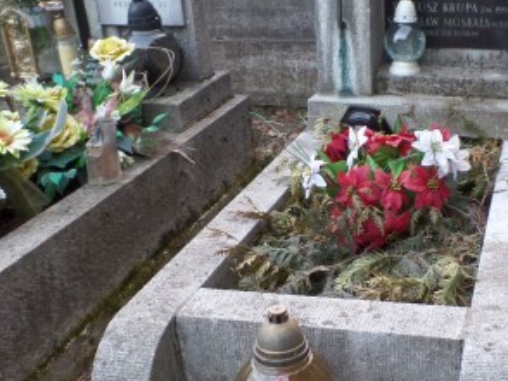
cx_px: 380
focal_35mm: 50
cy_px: 222
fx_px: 734
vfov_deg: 29.1
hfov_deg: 37.2
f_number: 2.8
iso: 160
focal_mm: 4.1
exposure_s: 1/30
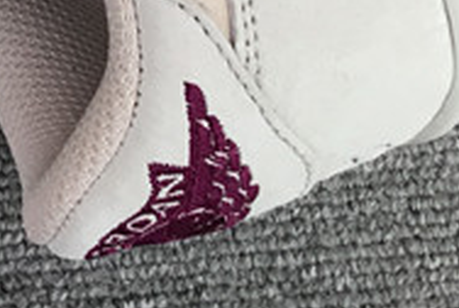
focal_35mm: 154
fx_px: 1967
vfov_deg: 8.3
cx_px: -361
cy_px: -417
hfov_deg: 12.2
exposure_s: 1/100
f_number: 2.4
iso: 32
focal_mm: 3.3
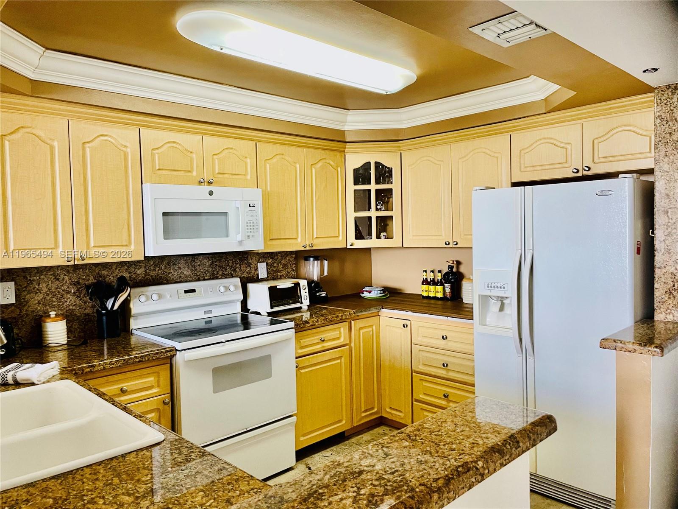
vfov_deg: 53.1
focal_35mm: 26
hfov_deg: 67.3
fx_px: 509
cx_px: 339
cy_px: 254
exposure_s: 1/60
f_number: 1.6
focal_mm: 4.2
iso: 160
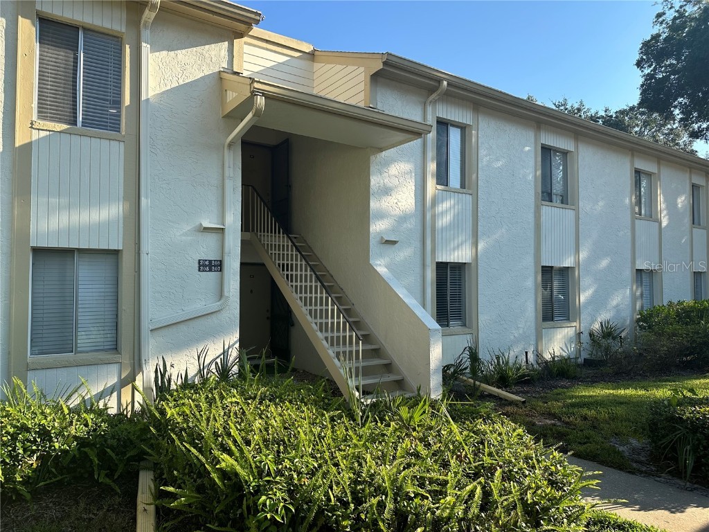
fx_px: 492
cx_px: 354
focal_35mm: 24
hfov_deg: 71.6
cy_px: 266
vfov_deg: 56.8
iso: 80
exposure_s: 1/1916
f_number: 1.78
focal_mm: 6.86
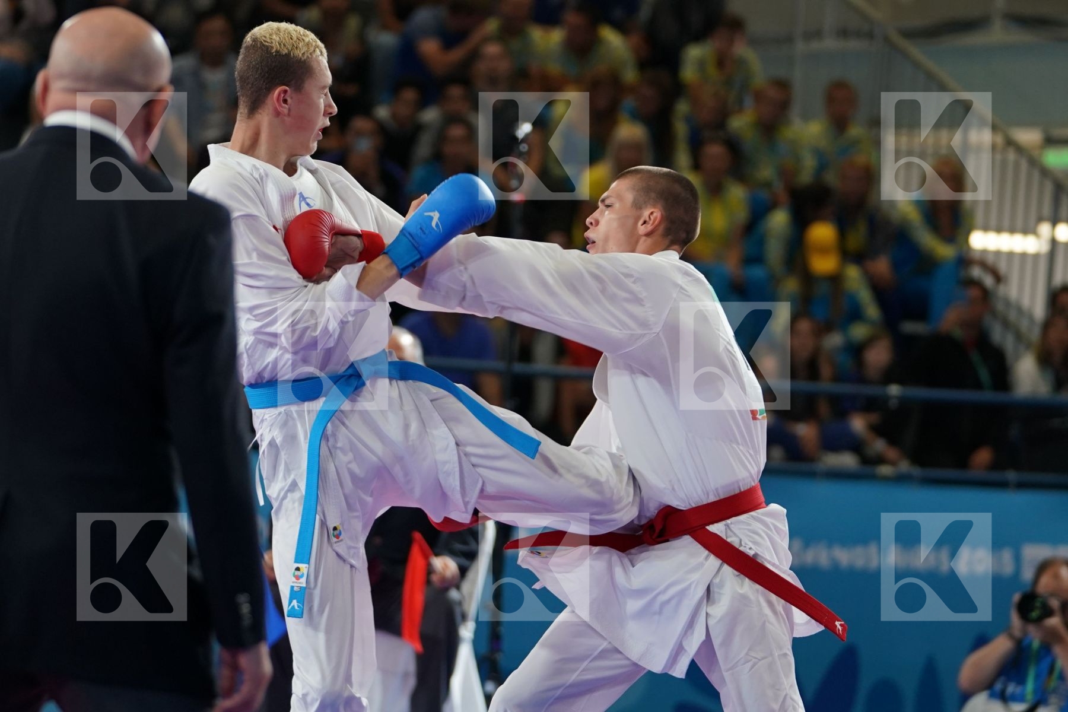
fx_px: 5518
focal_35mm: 186
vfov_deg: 7.4
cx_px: 534
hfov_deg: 11.1
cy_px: 356
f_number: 2.8
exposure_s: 1/1000
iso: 1250
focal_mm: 124
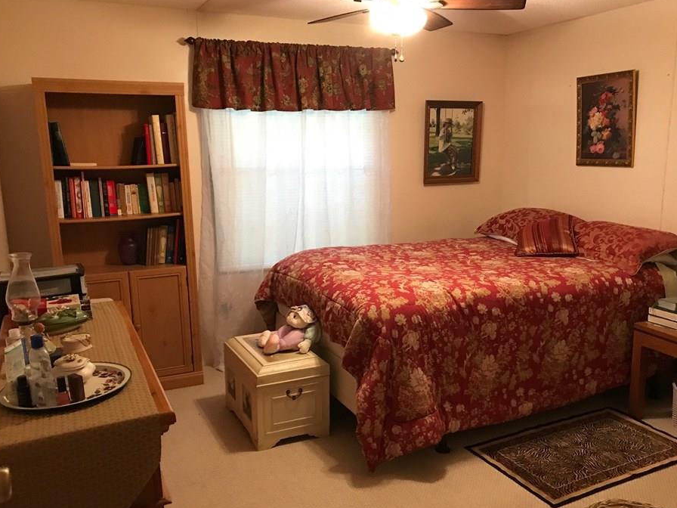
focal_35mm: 32
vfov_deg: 44.1
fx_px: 626
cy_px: 274
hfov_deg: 56.7
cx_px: 376
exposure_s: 1/15
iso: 100
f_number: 1.8
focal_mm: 3.99
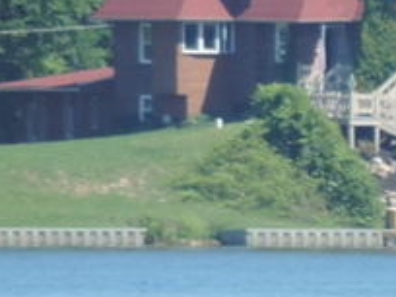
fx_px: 44878
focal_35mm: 3923
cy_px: 380
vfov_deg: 0.4
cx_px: 431
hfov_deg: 0.5
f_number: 5.9
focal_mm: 180
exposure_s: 1/500
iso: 220
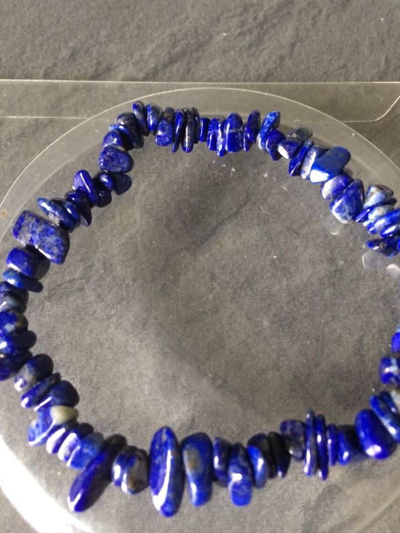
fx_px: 524
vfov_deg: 53.9
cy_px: 241
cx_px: 231
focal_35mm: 34
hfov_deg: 41.7
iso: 160
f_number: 2.2
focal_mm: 4.15
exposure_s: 1/33
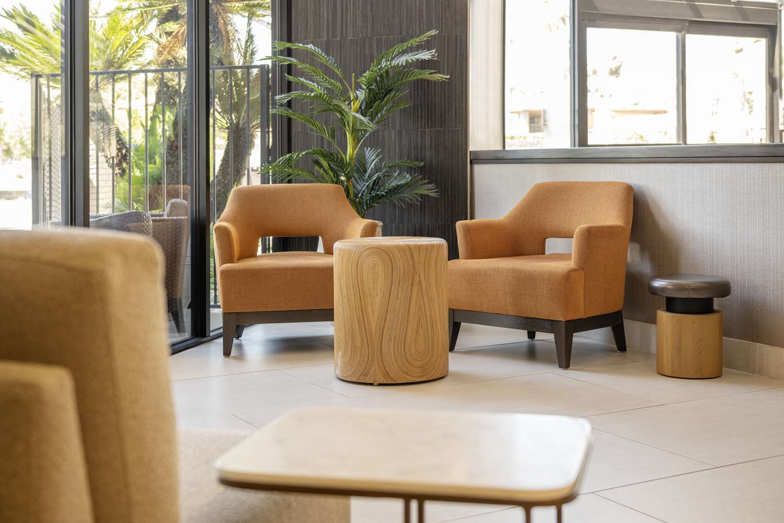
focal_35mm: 50
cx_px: 392
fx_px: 1089
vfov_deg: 27.0
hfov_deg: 39.6
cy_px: 262
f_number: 4
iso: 125
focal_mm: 50
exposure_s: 1/15
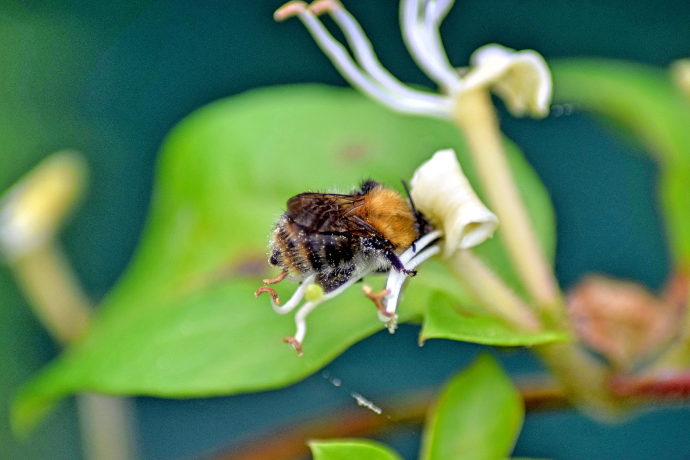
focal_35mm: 463
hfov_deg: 4.5
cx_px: 336
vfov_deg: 3.0
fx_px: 8873
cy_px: 235
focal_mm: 300
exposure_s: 1/400
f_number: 5.6
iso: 800
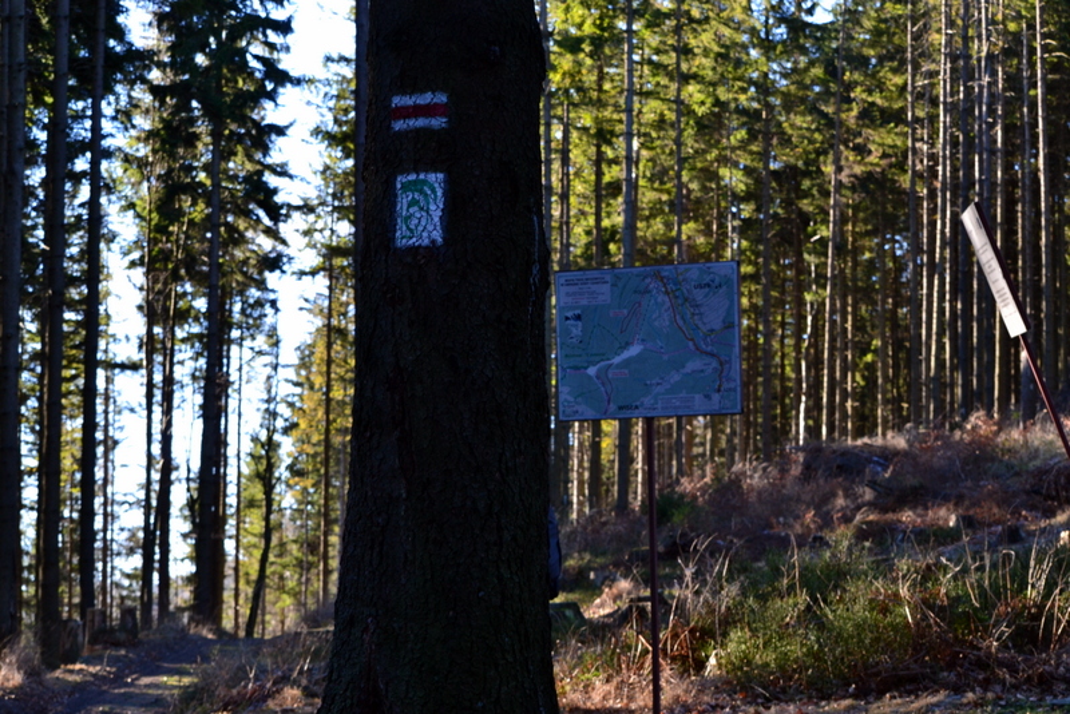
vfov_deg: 16.6
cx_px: 535
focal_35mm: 82
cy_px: 357
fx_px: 2453
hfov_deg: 24.6
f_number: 8
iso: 400
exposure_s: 1/80
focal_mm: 55
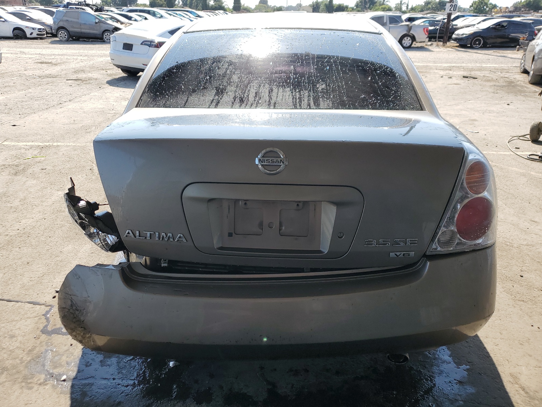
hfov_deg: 67.3
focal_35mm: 26
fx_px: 407
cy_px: 204
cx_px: 271
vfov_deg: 53.1
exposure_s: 1/1429
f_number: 1.5
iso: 50
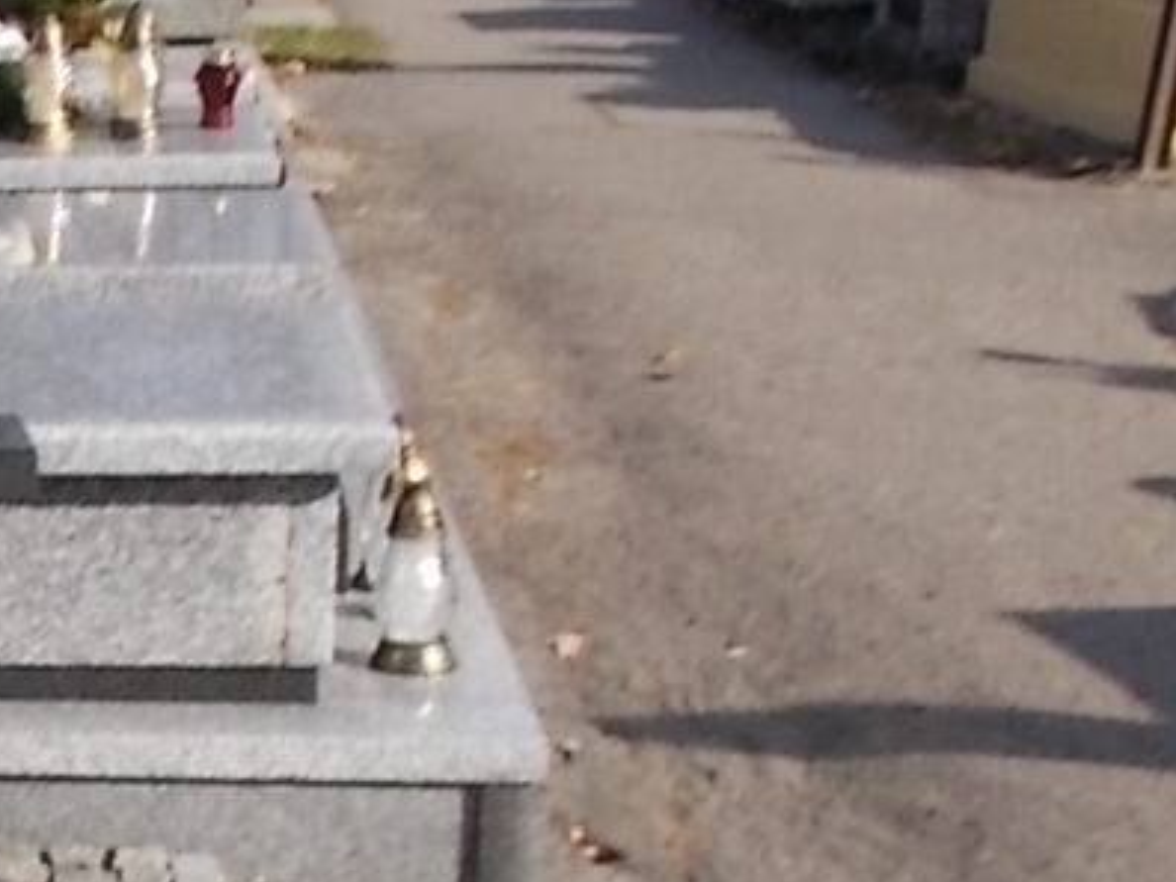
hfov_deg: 16.5
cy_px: 826
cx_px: -760
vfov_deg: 13.9
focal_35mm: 105
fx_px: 3567
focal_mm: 4.6
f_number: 8
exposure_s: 1/125
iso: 80
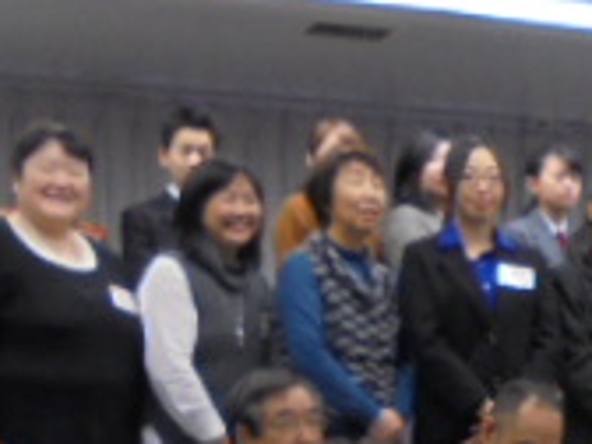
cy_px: 522
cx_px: 779
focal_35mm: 99
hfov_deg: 18.4
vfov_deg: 14.5
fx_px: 1693
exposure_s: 1/30
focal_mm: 4.6
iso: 250
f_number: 3.5
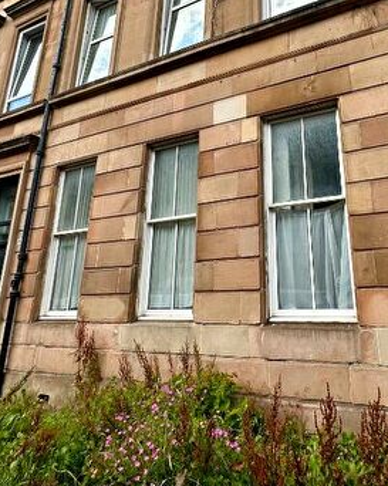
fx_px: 402
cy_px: 154
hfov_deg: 50.4
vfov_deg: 60.5
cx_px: 263
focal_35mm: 28
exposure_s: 1/749
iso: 40
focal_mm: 2.22
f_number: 2.2
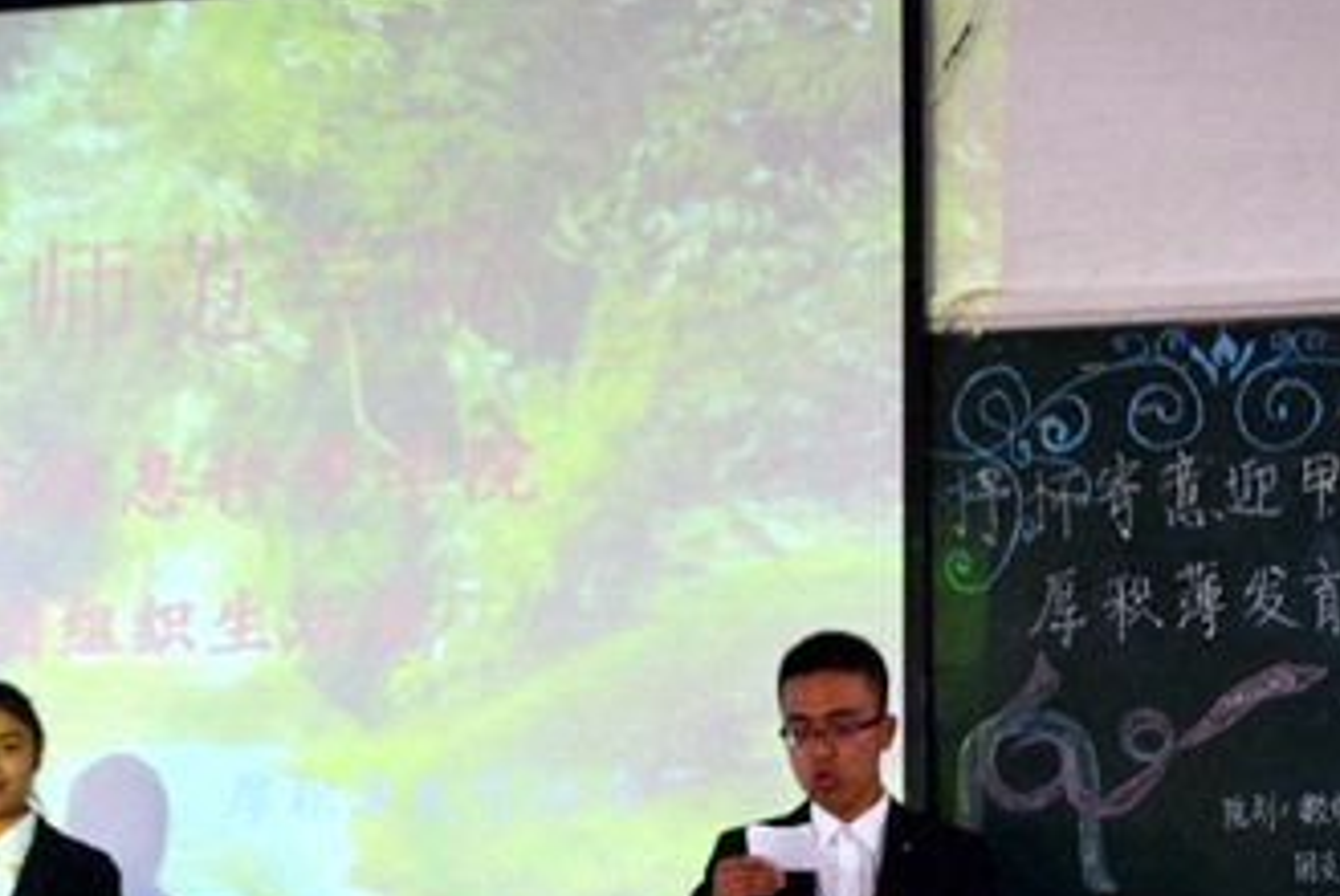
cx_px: 562
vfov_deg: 16.7
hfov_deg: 24.7
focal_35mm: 82
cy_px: 595
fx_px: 3055
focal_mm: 30
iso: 1600
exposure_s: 1/60
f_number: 4.5
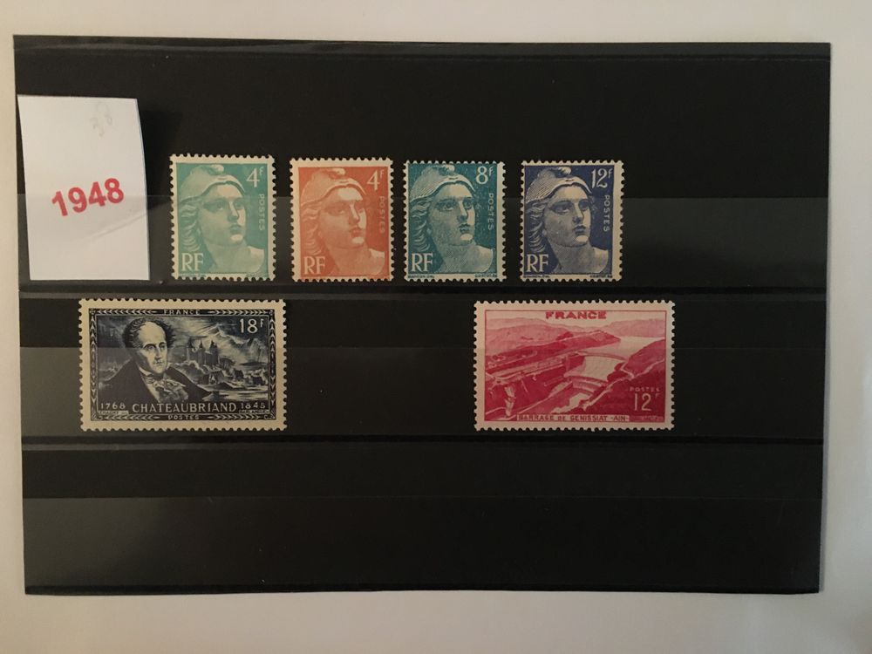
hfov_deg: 61.7
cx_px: 436
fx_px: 731
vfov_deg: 48.2
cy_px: 327
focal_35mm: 29
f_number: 2.2
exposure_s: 1/17
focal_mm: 4.15
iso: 500
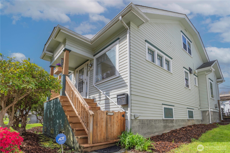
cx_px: 115
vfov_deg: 67.4
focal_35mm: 18
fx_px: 115
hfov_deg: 90.0
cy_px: 76
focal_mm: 12
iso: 125
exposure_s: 1/160
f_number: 9
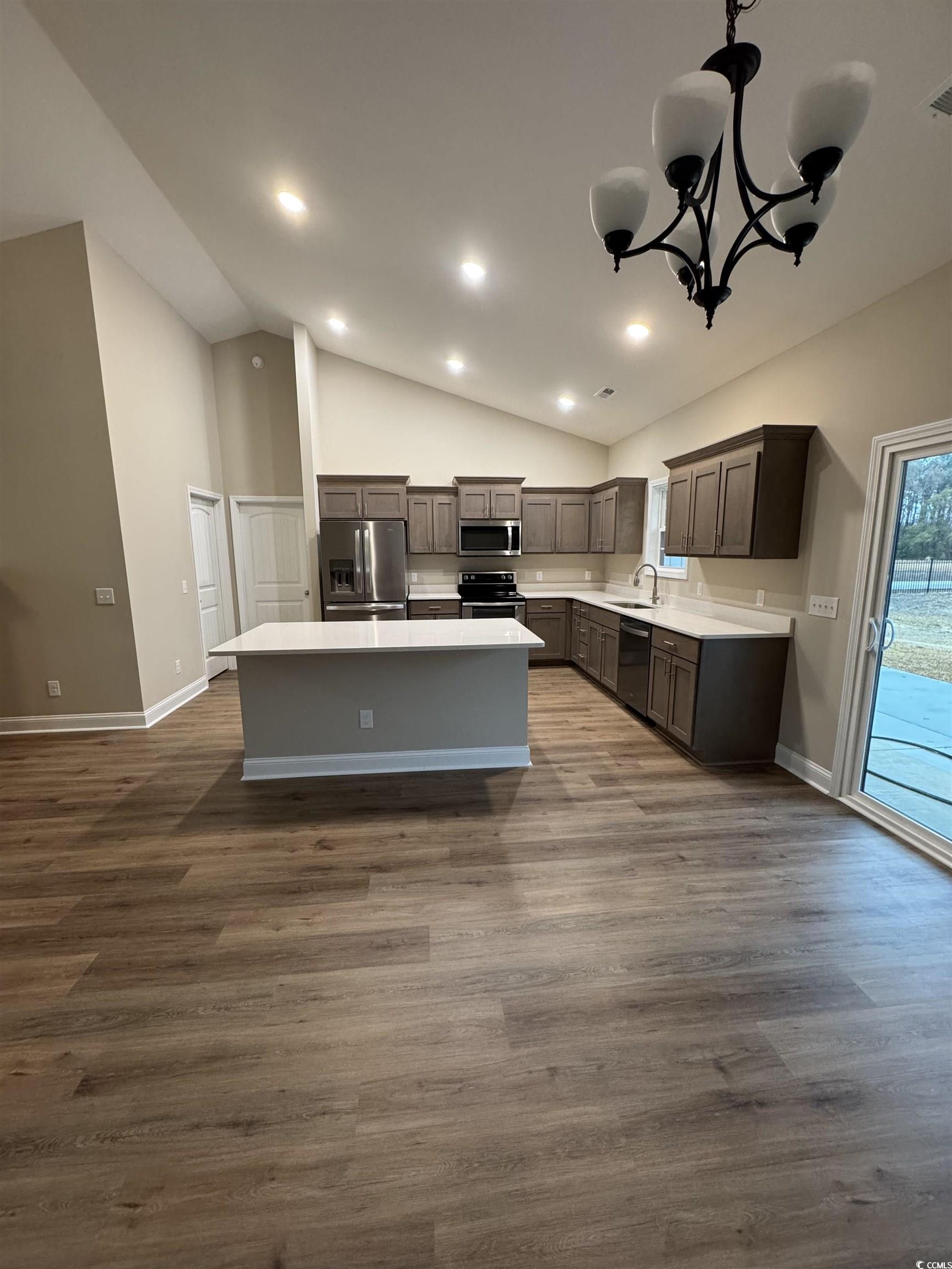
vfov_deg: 102.1
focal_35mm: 14
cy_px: 634
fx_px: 513
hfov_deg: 85.7
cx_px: 476
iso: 320
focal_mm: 2.22
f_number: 2.2
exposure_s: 1/60
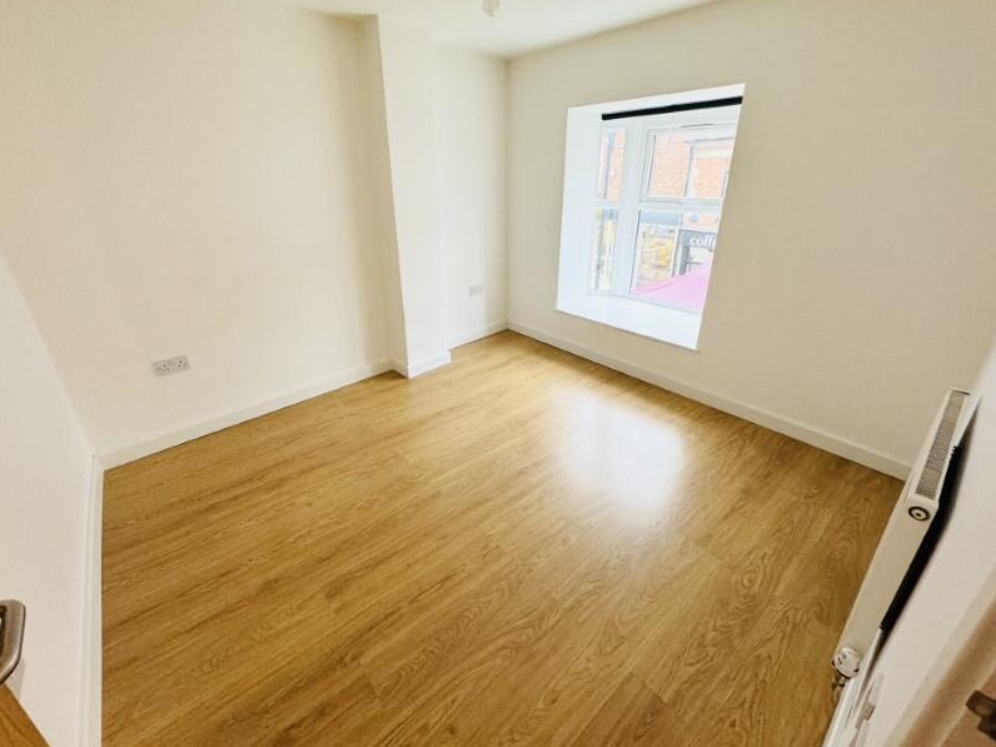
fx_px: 432
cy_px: 348
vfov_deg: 81.6
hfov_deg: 98.2
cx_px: 490
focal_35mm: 15
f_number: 2.2
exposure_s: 1/100
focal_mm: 2.22
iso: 320
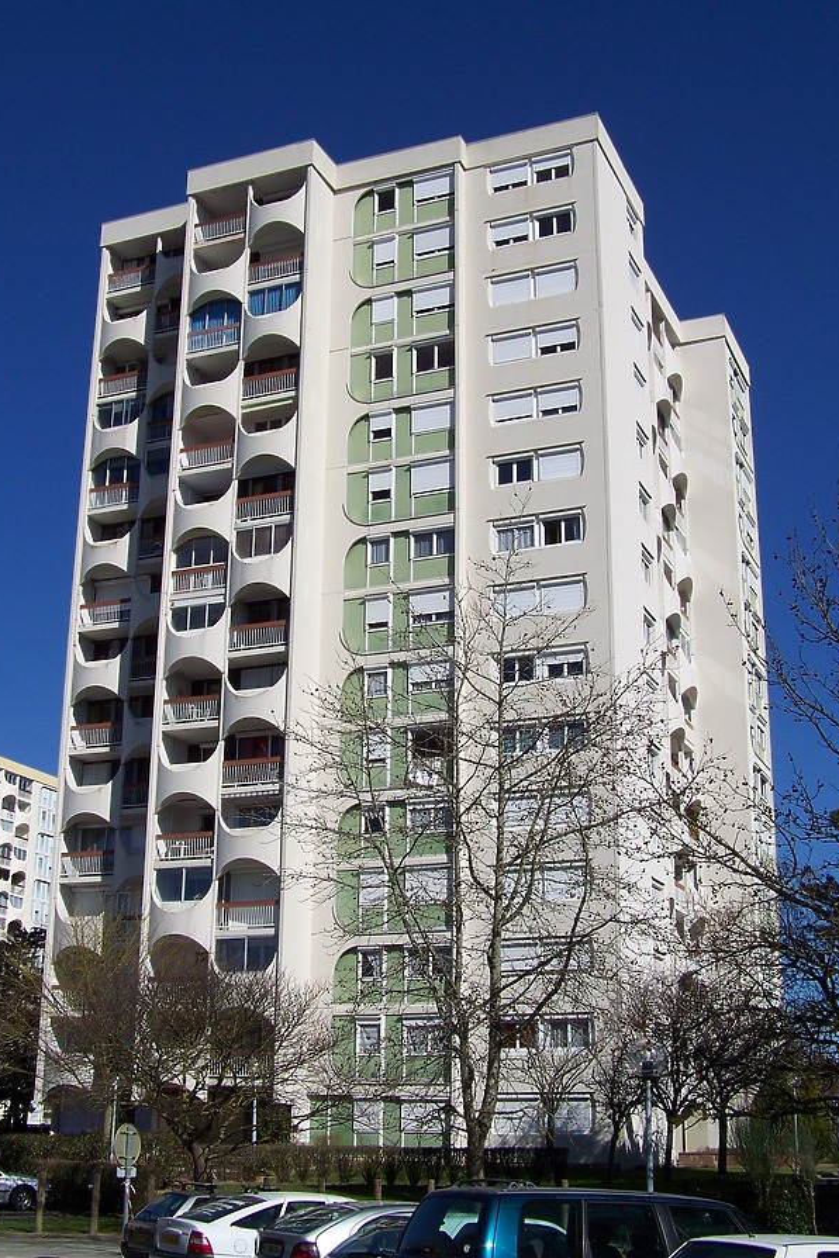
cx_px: 412
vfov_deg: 43.6
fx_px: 1573
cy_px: 630
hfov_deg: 29.9
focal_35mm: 45
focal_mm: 6.75
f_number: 4
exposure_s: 1/1000
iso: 64
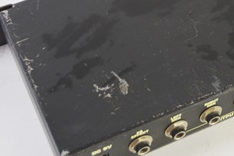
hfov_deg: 16.3
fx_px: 799
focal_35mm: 123
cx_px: 234
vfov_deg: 11.0
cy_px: -6
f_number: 4.8
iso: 400
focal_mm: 32
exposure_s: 1/80
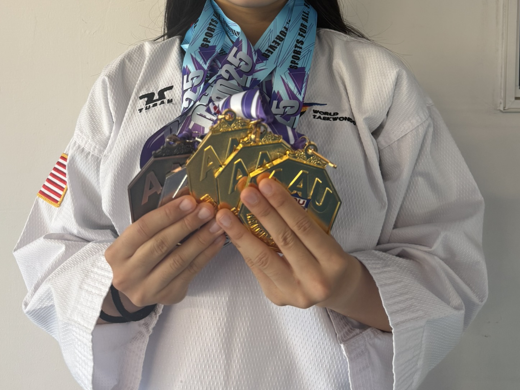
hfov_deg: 54.0
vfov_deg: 39.5
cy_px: 58
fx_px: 511
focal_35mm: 34
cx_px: 253
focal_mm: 6.76
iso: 160
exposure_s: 1/60
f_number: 1.78
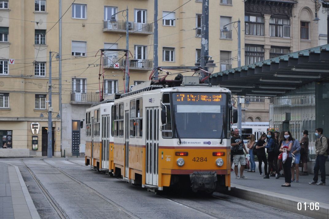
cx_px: 164
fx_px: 1164
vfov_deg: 10.7
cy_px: 110
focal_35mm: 128
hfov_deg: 16.1
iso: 1600
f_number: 5.6
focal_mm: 85
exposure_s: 1/500
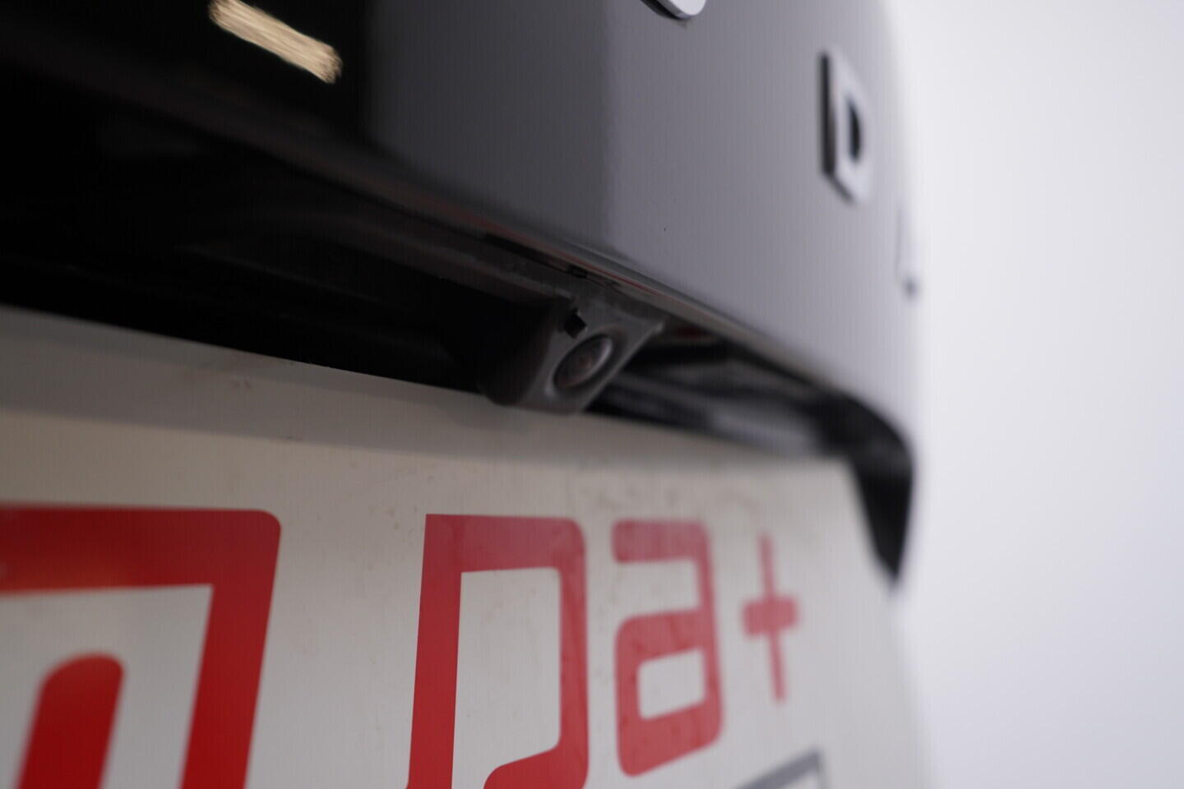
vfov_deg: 36.9
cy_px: 394
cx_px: 592
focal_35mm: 36
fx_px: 1184
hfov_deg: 53.1
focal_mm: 24
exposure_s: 1/80
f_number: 4
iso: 125
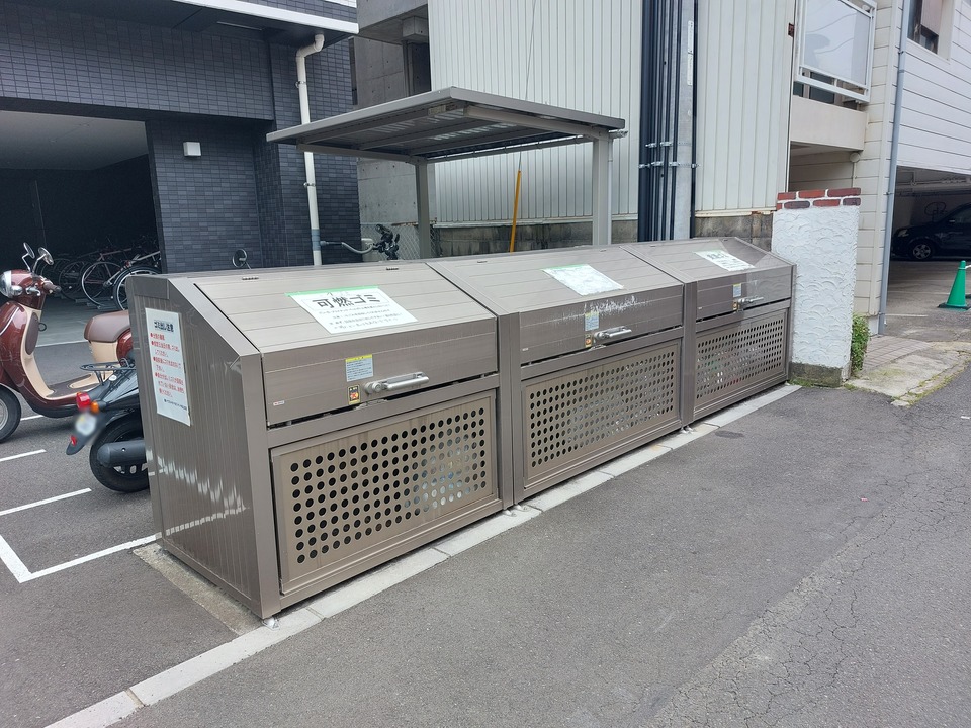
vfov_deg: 56.8
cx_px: 486
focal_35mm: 24
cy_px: 364
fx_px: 673
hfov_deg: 71.6
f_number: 1.8
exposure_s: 1/270
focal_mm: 5.23
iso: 25
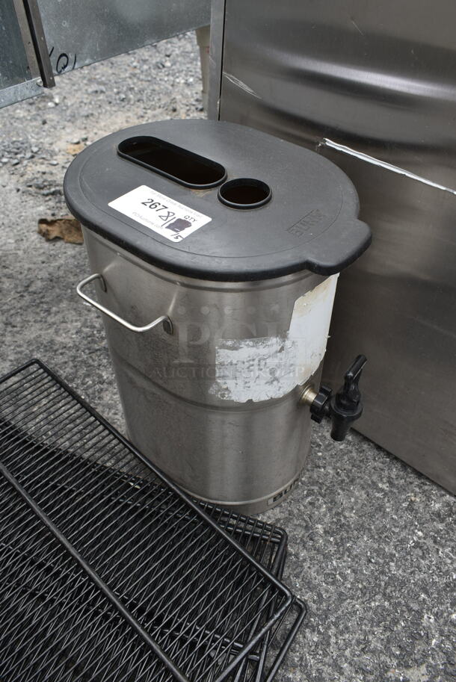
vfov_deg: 61.9
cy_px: 341
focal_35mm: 30
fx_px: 569
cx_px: 228
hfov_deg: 43.7
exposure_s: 1/160
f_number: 6.3
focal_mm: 20
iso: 100
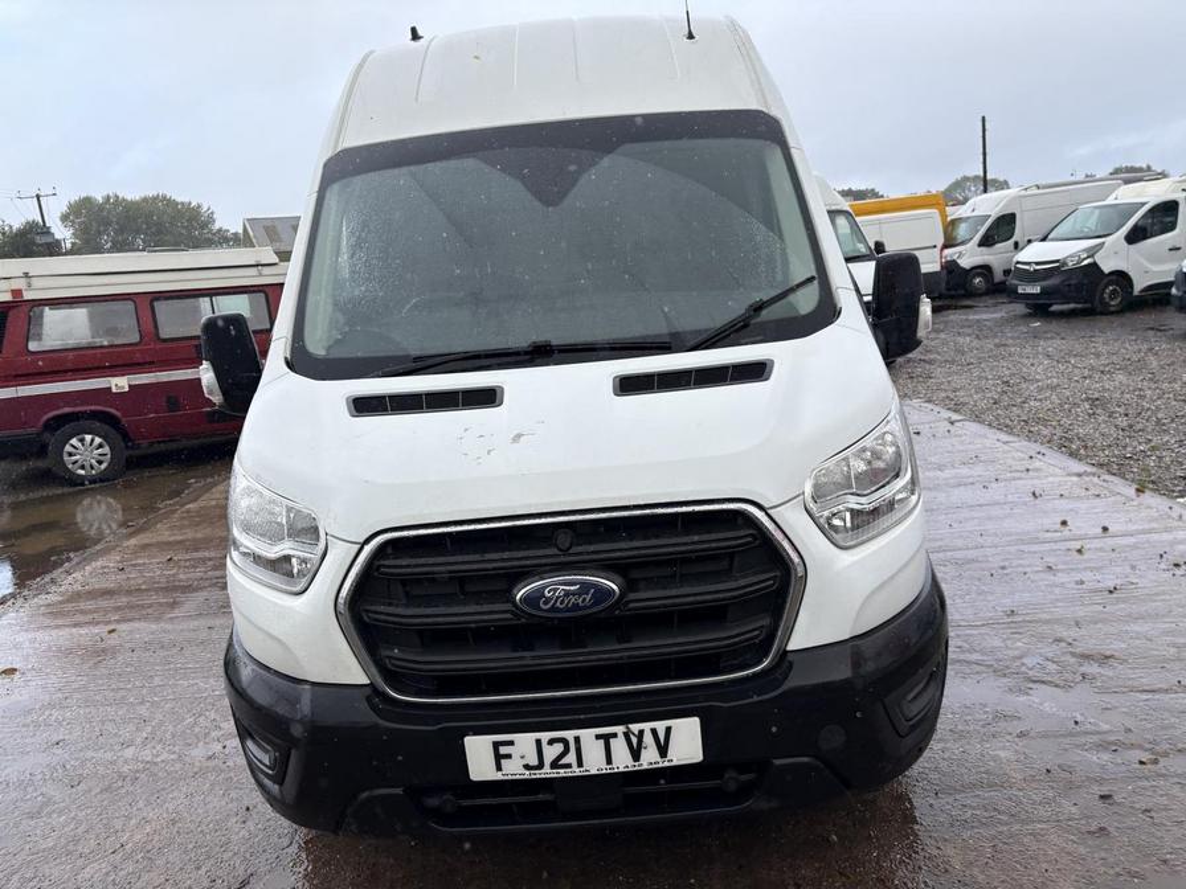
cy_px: 444
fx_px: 891
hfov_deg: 67.3
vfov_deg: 53.1
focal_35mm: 26
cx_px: 593
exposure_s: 1/830
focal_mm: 5.96
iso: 50
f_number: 1.6
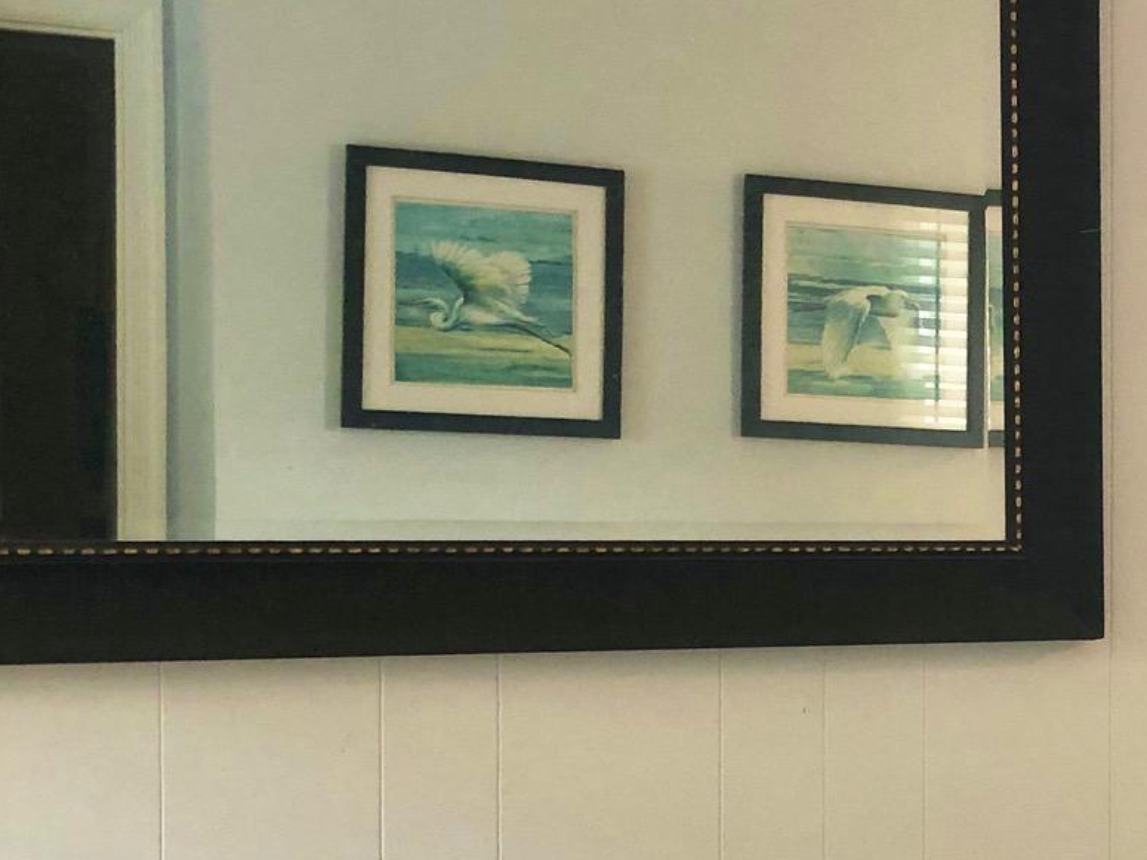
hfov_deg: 25.1
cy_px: 589
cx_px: 1132
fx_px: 2452
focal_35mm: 74
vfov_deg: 19.8
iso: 50
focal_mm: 3.99
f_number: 1.8
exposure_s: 1/15
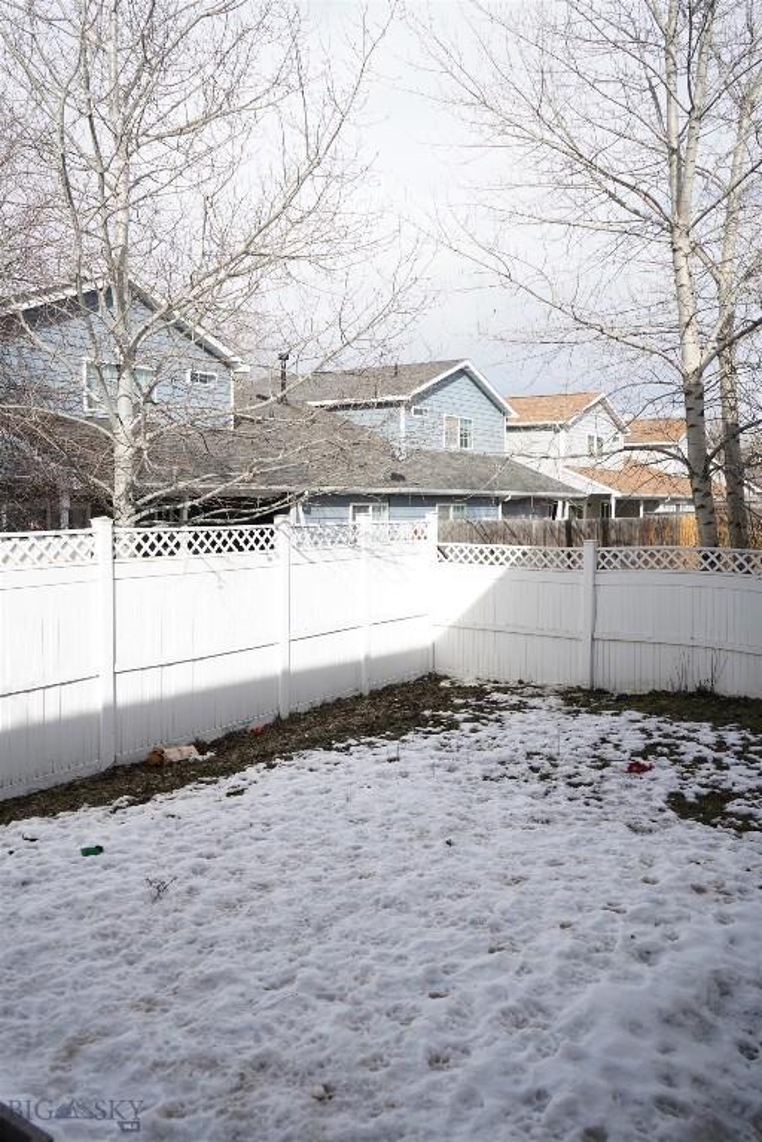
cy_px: 571
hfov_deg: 46.4
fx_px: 889
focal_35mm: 28
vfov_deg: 65.5
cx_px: 381
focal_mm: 28
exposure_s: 1/1000
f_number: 5.6
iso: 250
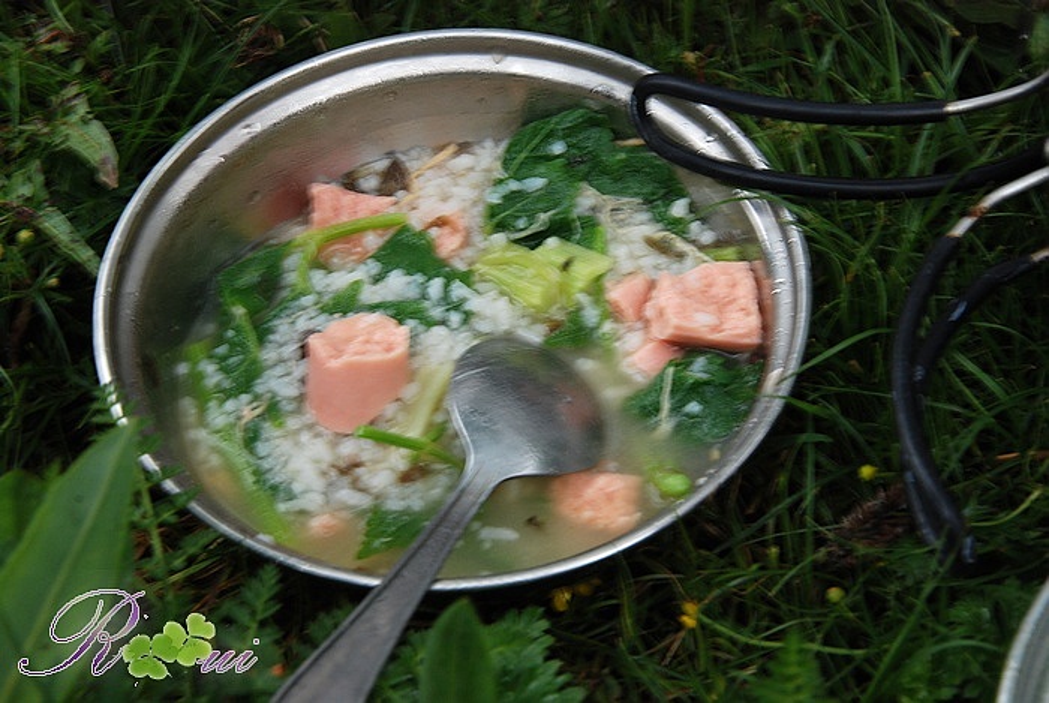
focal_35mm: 99
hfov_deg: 20.6
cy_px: 352
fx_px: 2889
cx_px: 524
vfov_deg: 13.9
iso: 400
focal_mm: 66
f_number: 13
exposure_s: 1/8
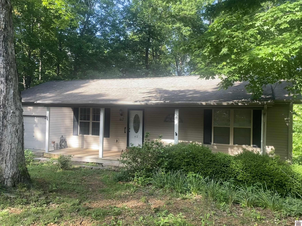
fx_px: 227
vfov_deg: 53.1
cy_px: 113
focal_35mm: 26
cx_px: 151
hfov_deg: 67.3
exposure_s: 1/202
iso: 32
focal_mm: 4.25
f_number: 1.8
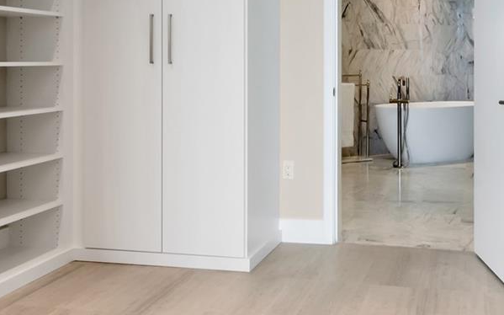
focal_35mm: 49
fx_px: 673
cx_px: 316
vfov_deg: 25.9
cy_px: 63
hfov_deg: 40.8
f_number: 14
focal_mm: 12
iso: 800
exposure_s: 1/6
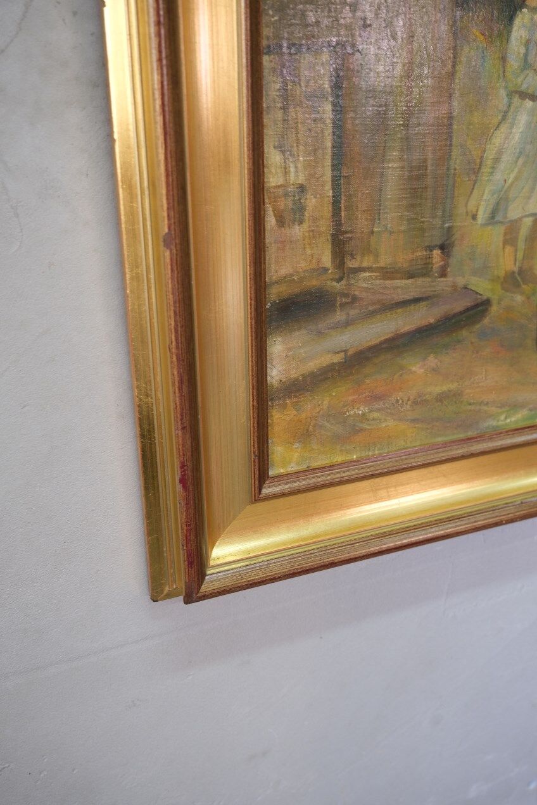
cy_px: 402
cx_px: 268
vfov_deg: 57.2
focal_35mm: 33
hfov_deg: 40.0
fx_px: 738
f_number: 4
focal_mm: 22.3
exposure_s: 1/30
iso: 1000
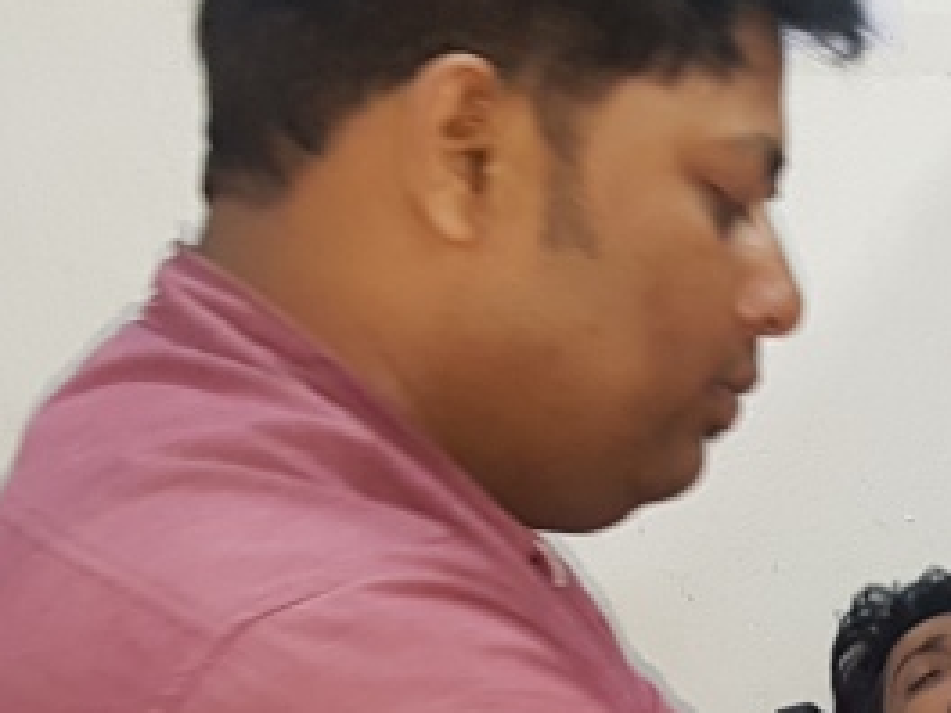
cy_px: 990
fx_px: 2775
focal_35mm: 101
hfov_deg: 18.2
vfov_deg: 13.9
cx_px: 1232
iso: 160
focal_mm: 4.2
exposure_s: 1/25
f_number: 1.7
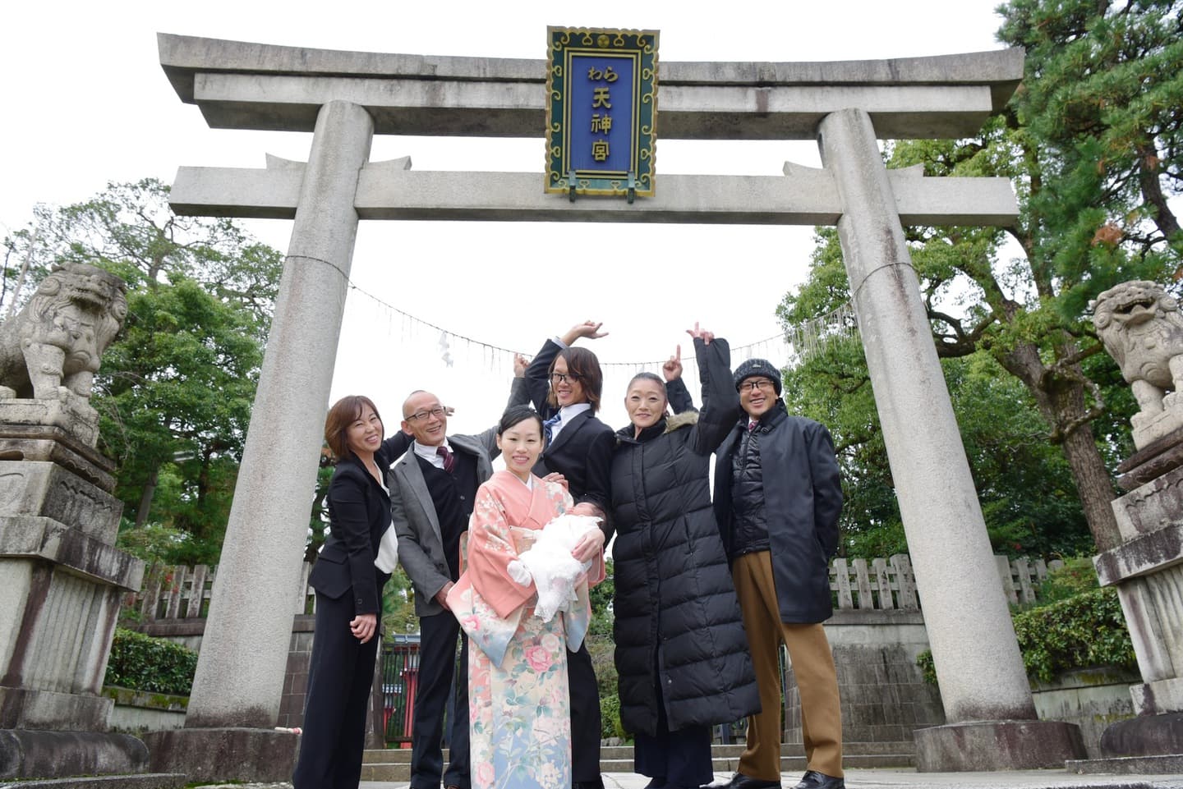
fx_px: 789
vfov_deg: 53.2
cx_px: 592
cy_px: 394
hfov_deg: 73.7
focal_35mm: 24
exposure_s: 1/100
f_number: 8
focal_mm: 24
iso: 200
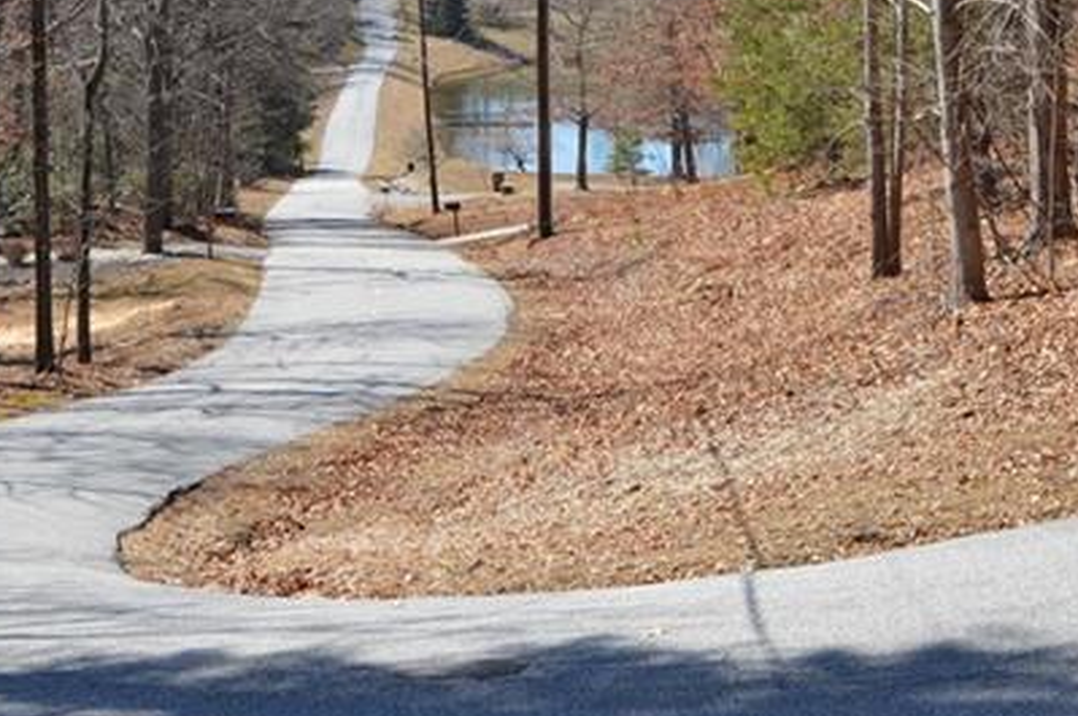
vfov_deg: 13.9
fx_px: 2880
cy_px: -32
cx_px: 570
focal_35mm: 96
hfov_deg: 21.2
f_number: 8
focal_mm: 25
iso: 100
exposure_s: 1/200
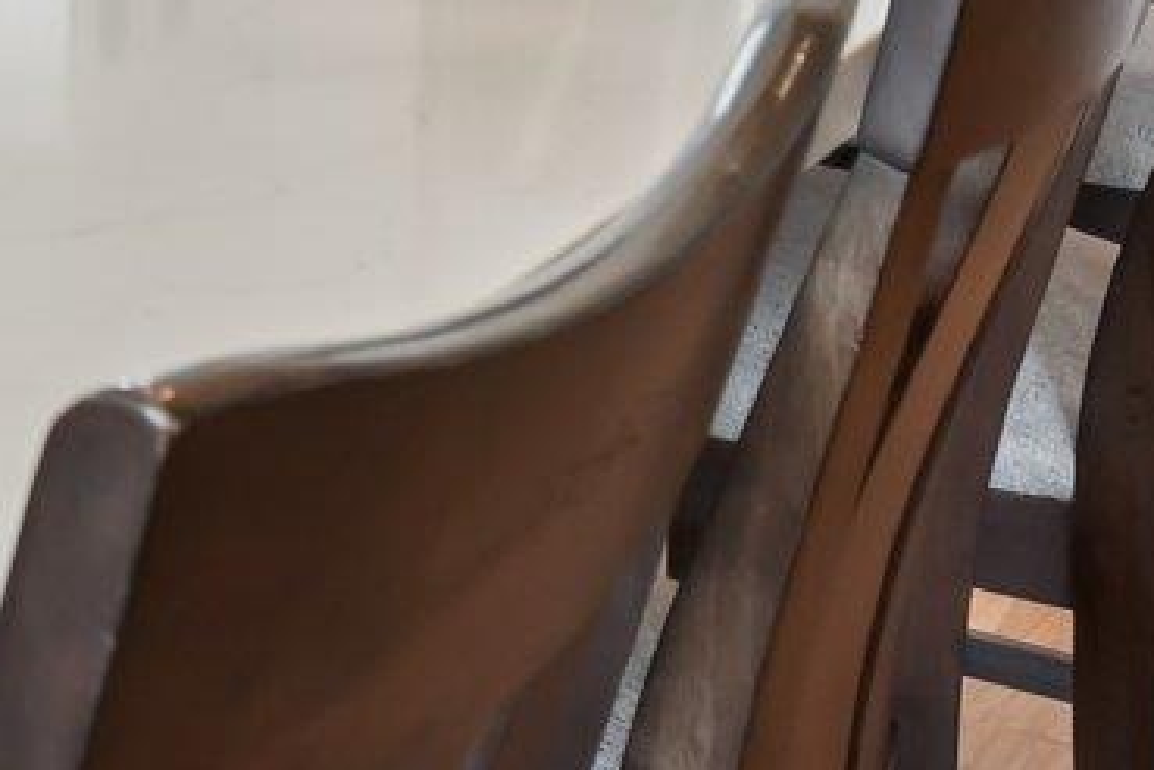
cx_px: -726
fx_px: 3205
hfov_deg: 17.6
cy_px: -693
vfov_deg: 12.3
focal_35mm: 100
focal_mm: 18
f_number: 8
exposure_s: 1/20
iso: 250
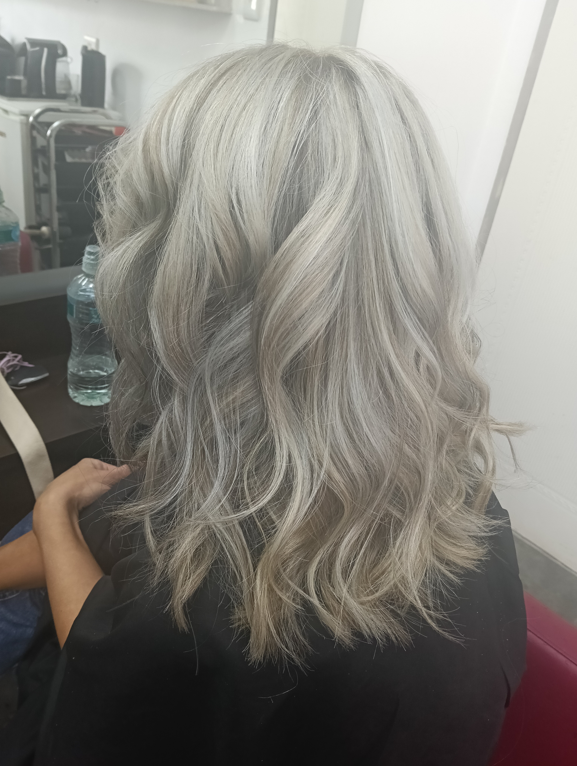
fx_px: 599
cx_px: 288
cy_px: 383
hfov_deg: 51.5
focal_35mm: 27
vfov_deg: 65.2
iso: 320
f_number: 1.8
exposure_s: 1/33.3
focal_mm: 3.98
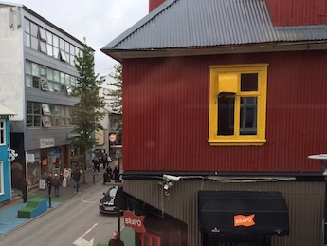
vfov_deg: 34.1
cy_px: 163
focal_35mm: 42
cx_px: 91
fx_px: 397
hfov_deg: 43.7
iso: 32
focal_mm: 4.15
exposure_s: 1/562
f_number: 2.2
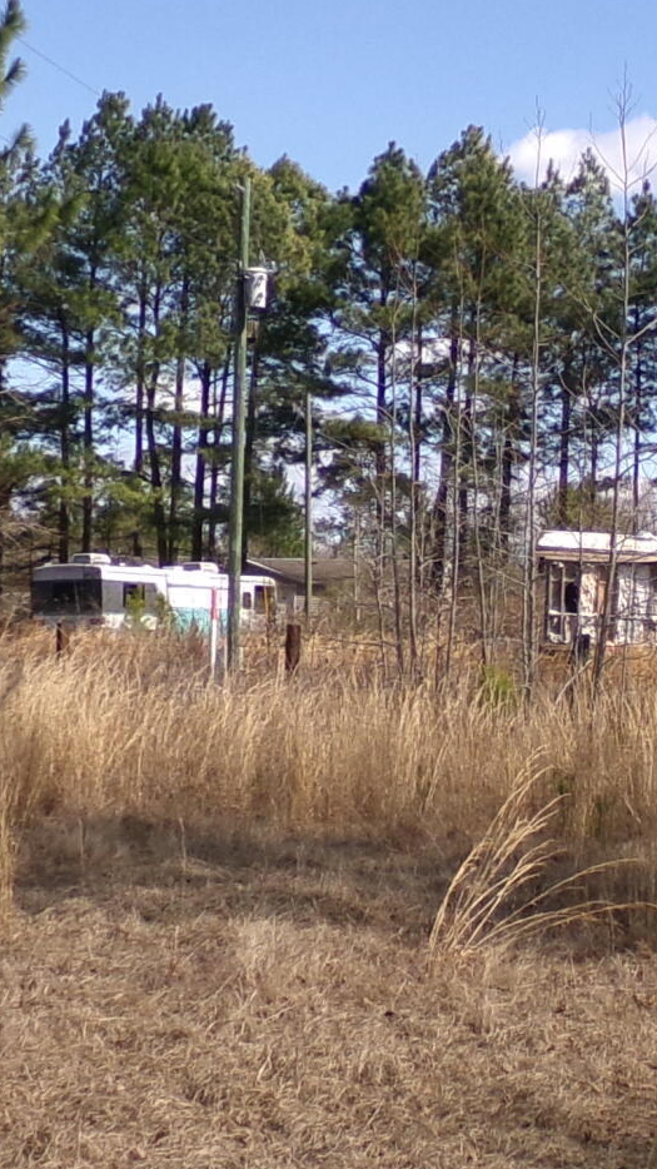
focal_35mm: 84
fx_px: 2603
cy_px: 632
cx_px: 641
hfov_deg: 14.2
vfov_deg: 25.3
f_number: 3.7
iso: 100
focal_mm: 4.3
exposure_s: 1/640
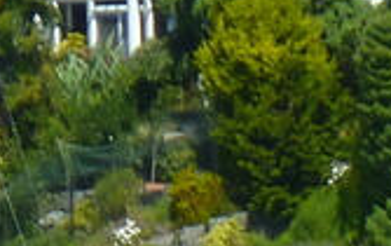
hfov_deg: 1.0
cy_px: 829
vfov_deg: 0.7
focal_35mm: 2027
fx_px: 21636
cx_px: -82
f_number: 5.9
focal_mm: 36
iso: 80
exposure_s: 1/200
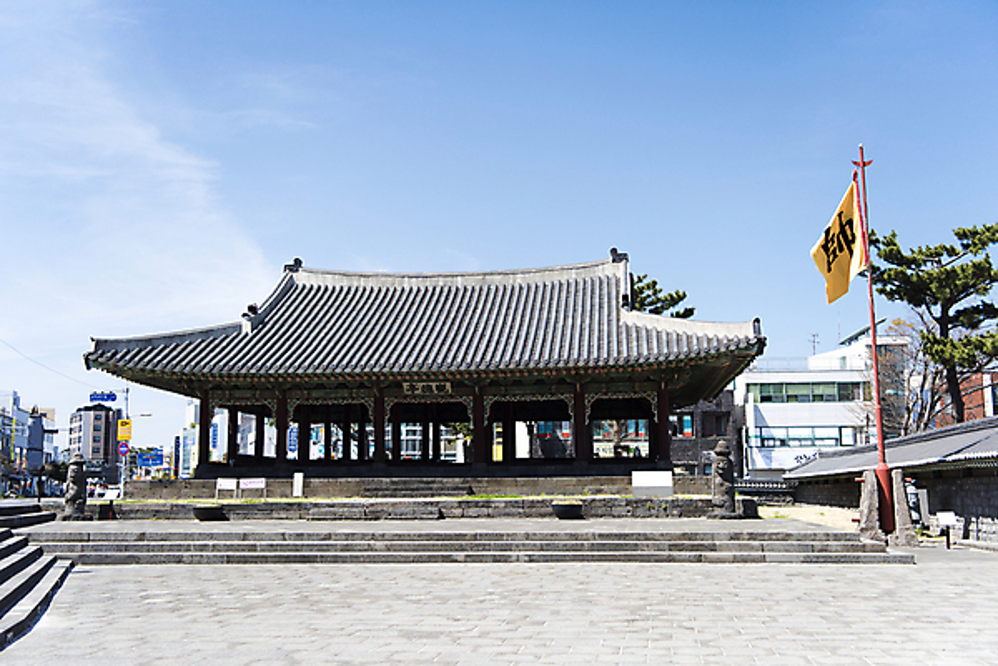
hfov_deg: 50.7
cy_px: 333
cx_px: 499
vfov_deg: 35.1
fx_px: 1053
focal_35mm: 38
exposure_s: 1/1600
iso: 250
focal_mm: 38
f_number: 2.8
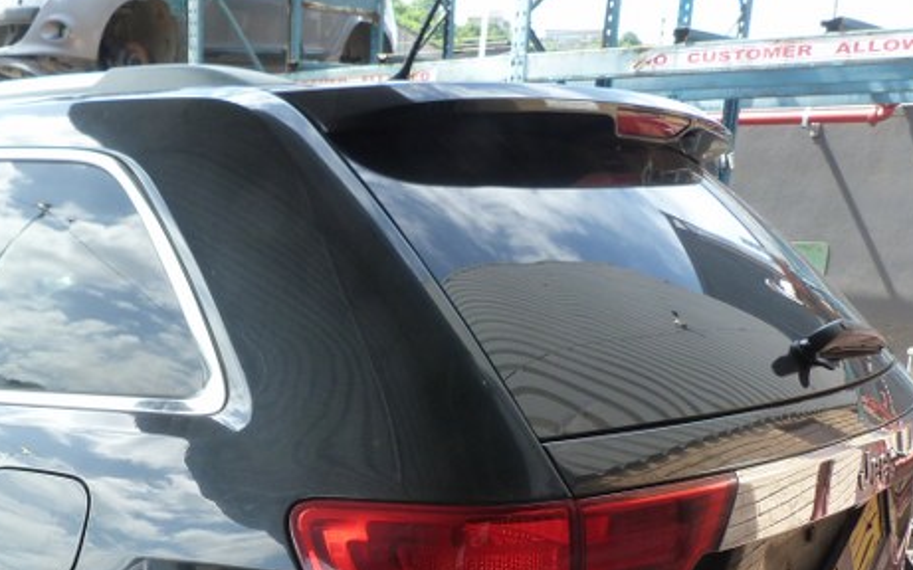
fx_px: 1144
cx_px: 212
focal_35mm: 46
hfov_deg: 42.0
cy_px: 570
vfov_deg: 26.5
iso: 125
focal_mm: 4.5
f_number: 3.6
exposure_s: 1/100
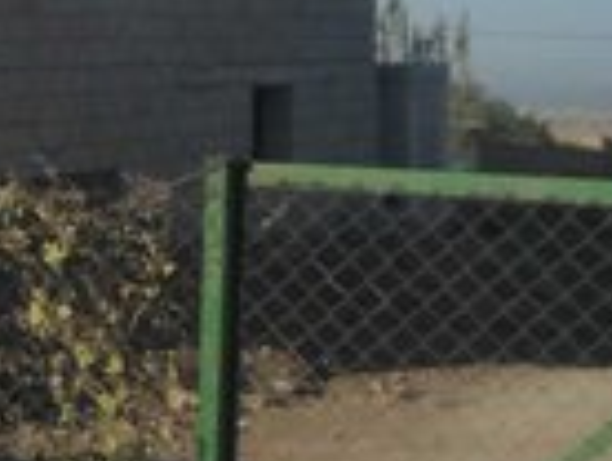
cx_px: -523
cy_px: -217
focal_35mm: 162
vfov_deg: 9.0
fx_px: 2869
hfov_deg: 11.3
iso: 64
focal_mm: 5.7
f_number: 5.6
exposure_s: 1/296
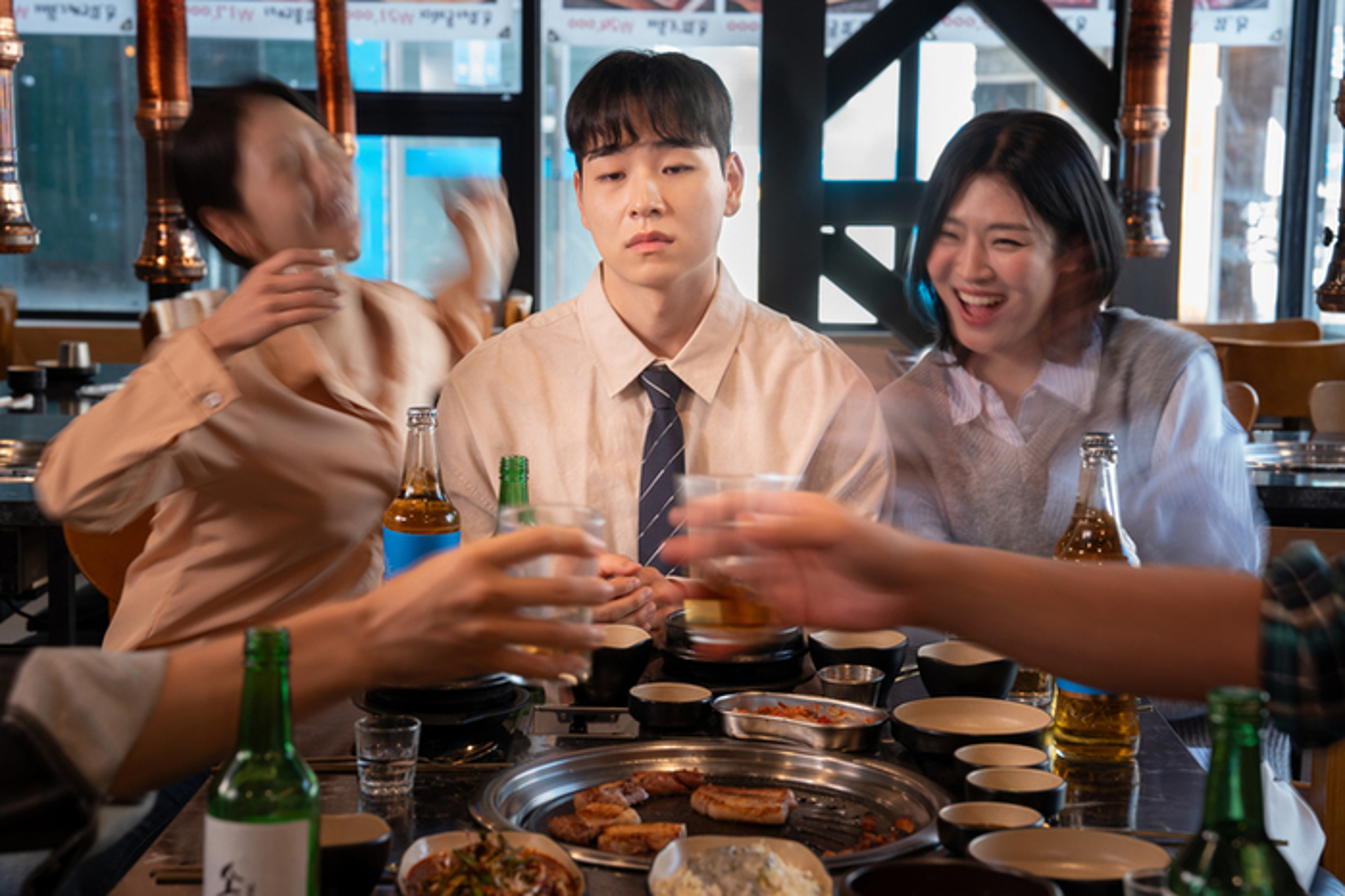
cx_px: 672
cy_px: 448
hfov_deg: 30.1
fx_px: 2503
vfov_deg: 20.3
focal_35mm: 67
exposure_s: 1/10
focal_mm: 67
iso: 250
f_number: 7.1
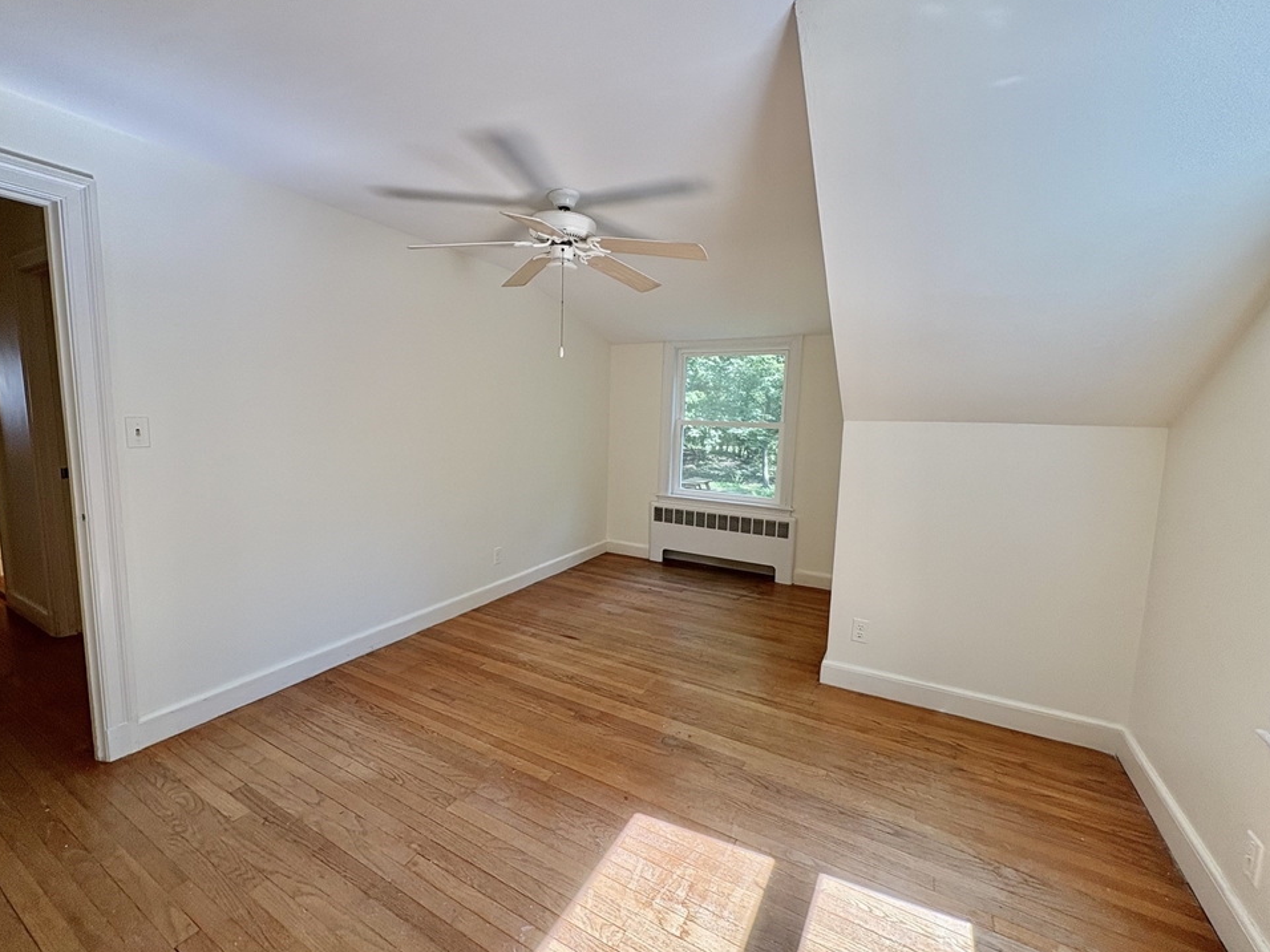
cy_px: 479
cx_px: 604
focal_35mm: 15
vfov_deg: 81.7
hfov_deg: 98.1
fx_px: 550
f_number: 2.2
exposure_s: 1/99
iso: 80
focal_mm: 2.22
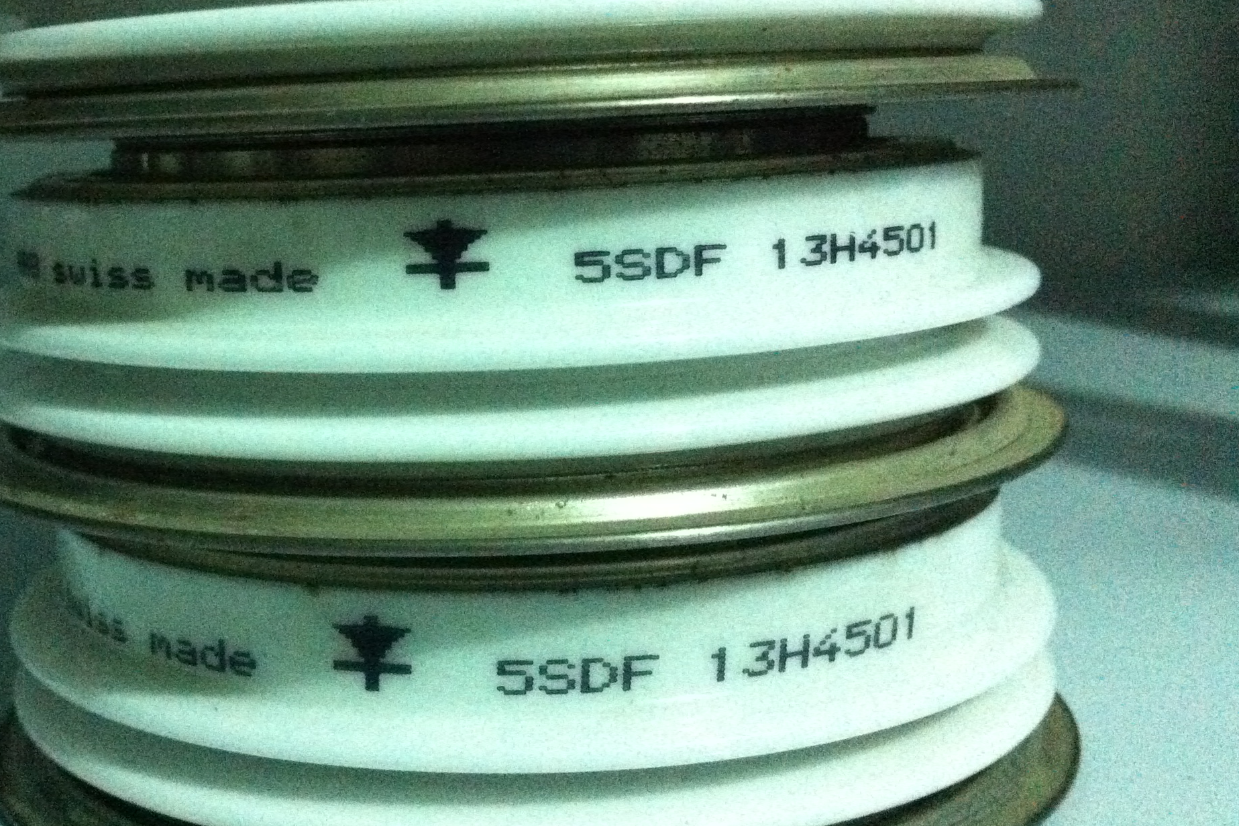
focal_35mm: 51
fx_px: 1755
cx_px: 400
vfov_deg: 26.4
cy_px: 327
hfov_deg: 38.4
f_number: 2.8
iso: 1000
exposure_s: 1/15
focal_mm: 3.85
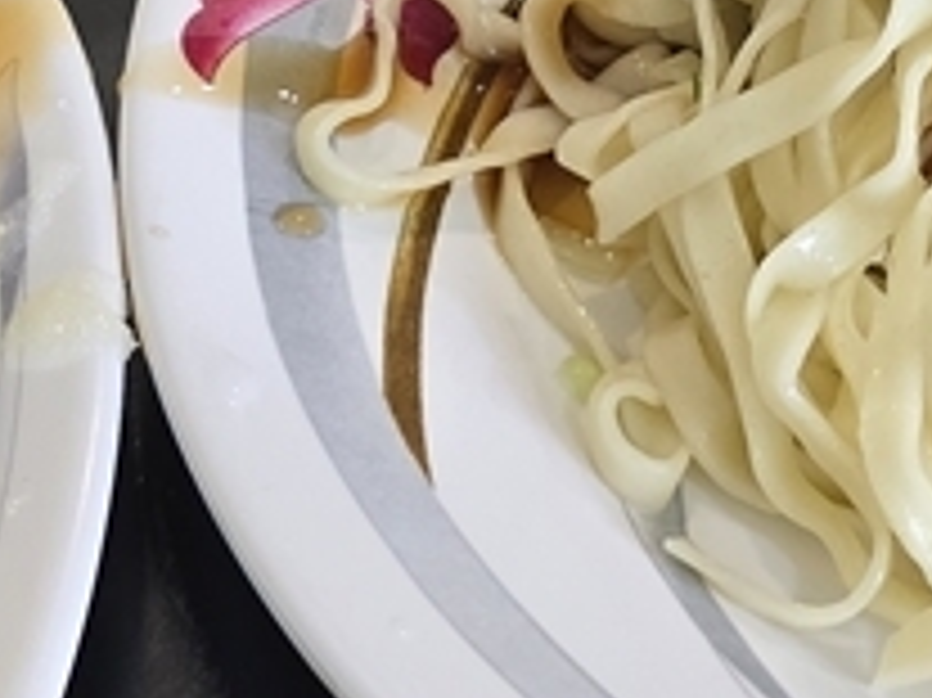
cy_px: -54
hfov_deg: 27.4
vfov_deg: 19.9
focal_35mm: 71
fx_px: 1910
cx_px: 554
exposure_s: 1/120
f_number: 1.7
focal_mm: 6.3
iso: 160
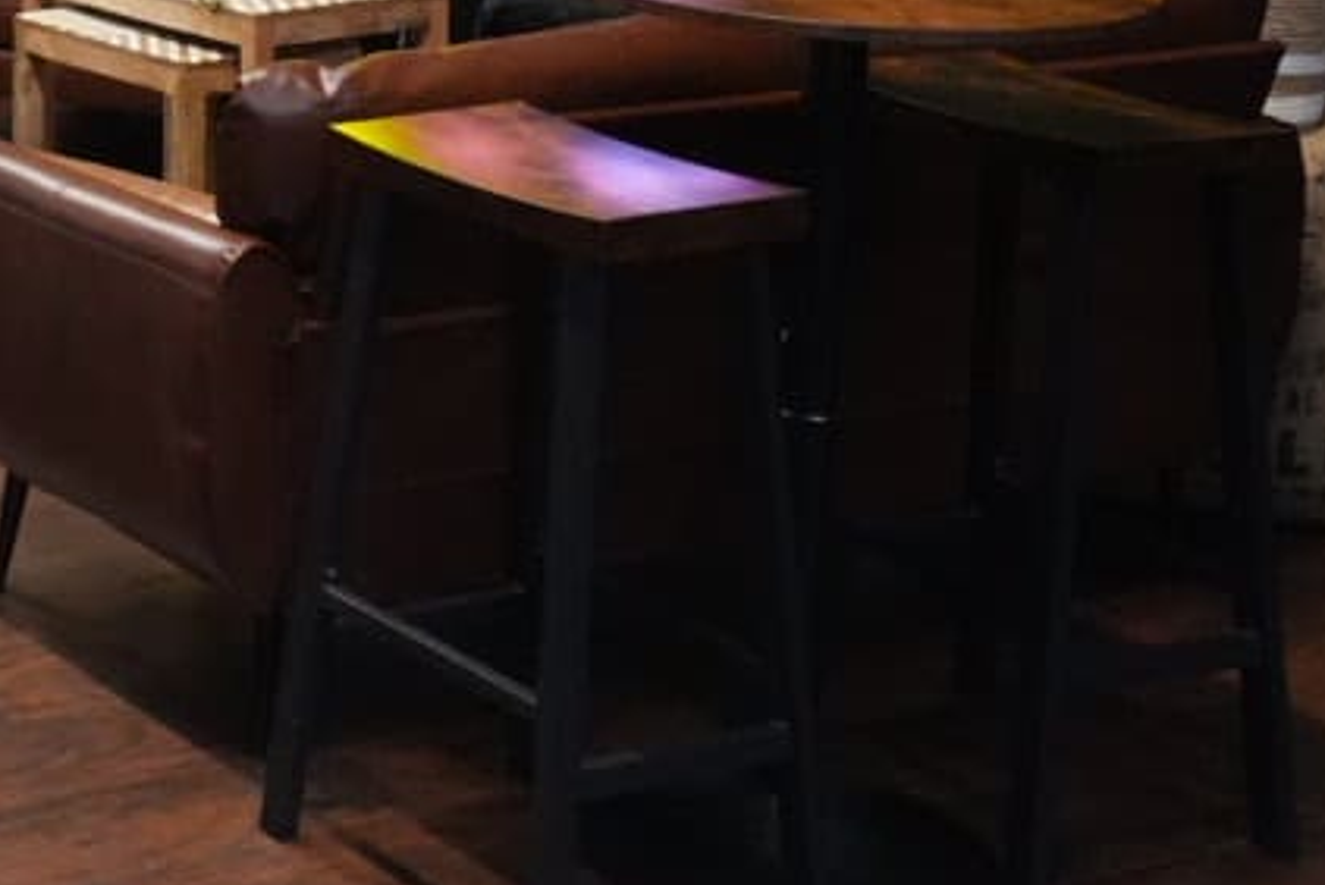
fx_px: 3388
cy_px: -122
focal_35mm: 92
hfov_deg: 19.8
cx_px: -537
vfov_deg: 14.5
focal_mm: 16
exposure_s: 1/160
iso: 3200
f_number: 3.5
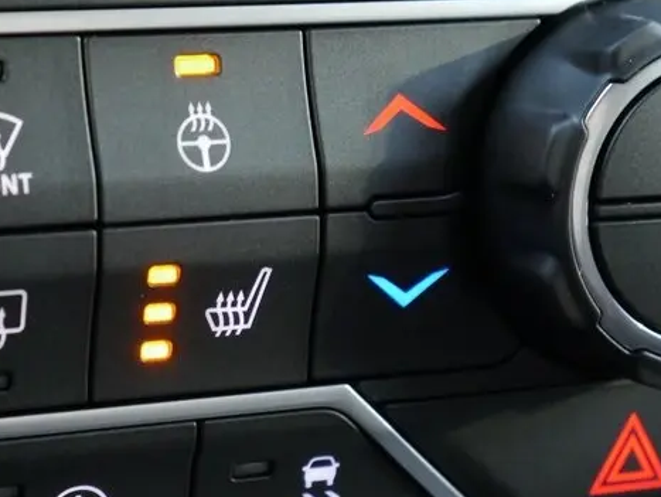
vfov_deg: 12.9
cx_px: 217
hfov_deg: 17.1
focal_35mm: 115
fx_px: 2198
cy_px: 192
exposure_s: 1/10
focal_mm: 42
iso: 3200
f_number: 5.6
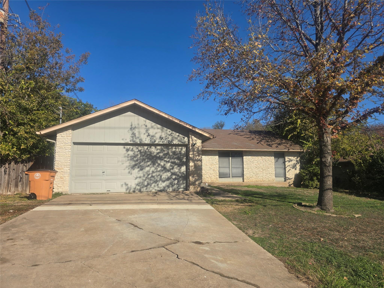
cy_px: 144
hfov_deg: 73.9
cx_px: 192
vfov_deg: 58.9
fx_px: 255
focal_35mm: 23
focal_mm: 6.3
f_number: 1.7
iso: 12
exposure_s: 1/1157
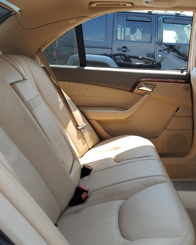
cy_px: 138
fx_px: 305
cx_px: 137
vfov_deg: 43.7
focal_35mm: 42
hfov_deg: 35.2
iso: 50
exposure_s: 1/714
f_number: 1.5
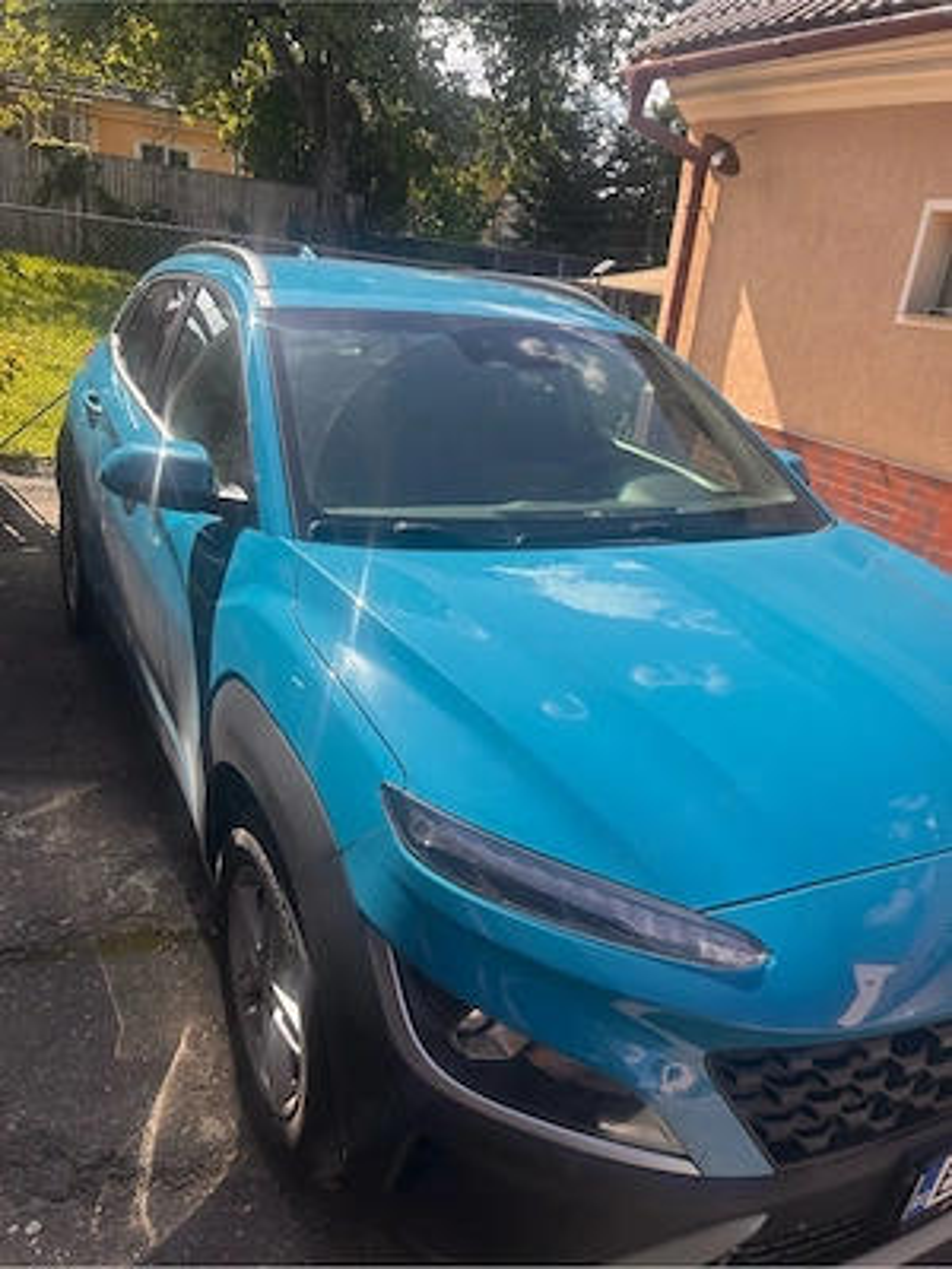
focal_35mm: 26
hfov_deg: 53.1
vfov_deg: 67.3
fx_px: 953
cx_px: 476
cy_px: 634
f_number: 1.5
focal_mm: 5.7
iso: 50
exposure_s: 1/1698
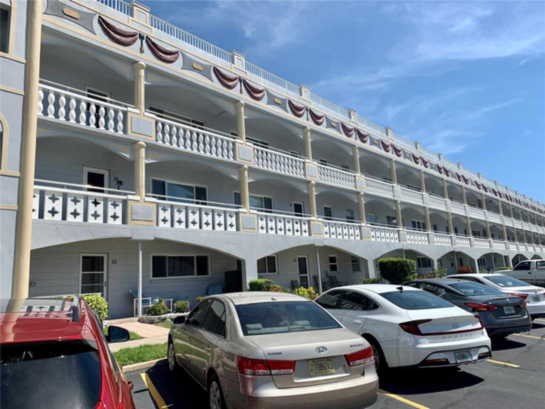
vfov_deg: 53.1
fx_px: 409
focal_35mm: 26
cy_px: 204
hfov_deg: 67.3
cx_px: 272
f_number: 1.8
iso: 25
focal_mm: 4.25
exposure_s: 1/2833
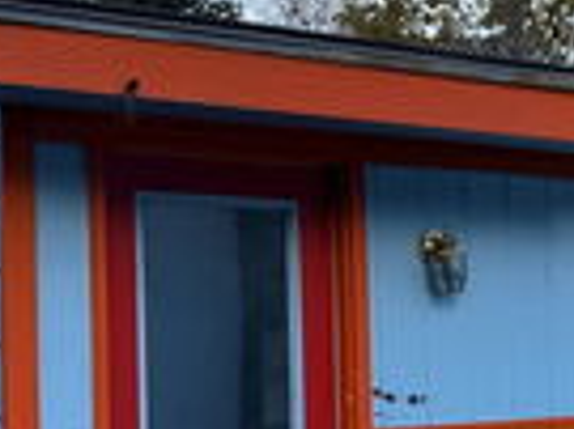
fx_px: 1508
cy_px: 331
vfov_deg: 16.1
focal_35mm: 91
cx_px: 714
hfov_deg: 20.0
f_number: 1.78
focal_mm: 6.76
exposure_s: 1/1437
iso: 80
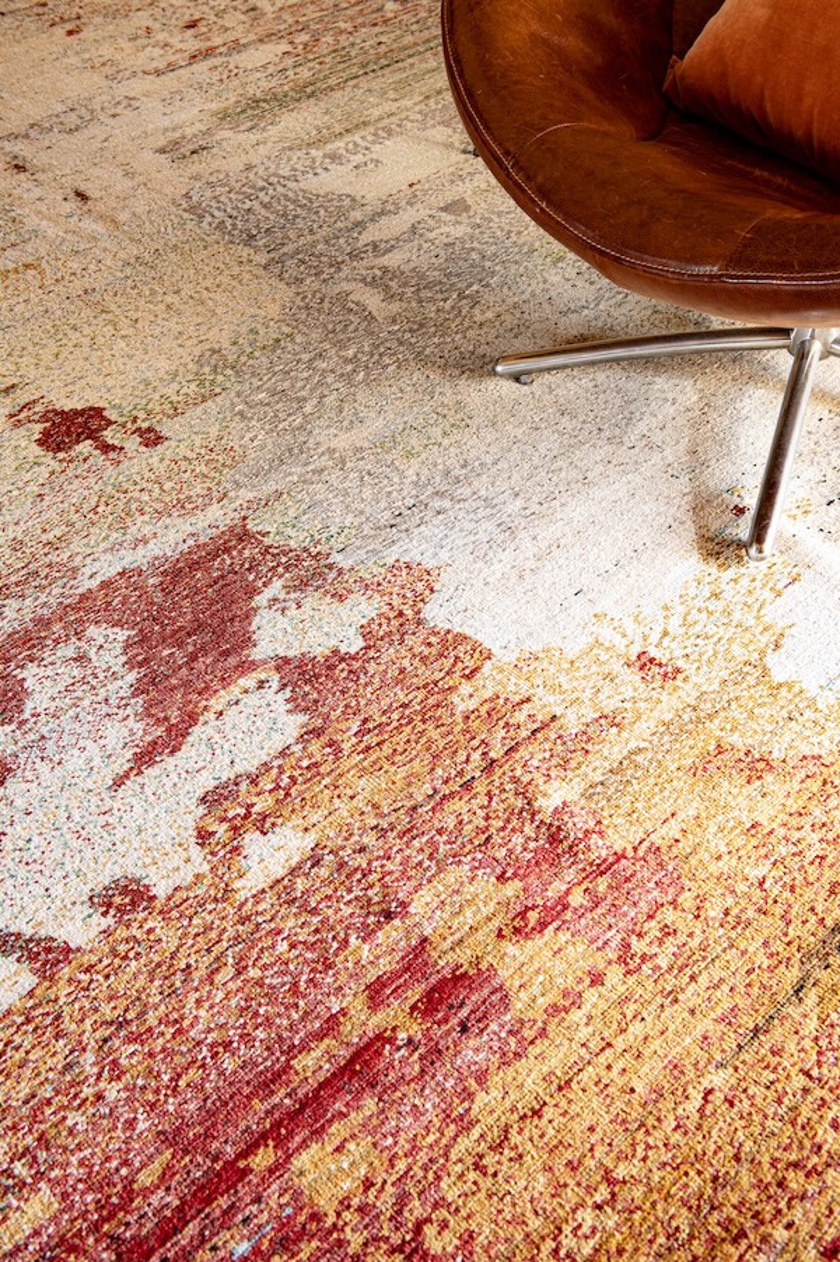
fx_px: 1332
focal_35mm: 38
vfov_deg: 50.7
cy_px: 631
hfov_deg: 35.0
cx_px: 420
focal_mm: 38
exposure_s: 1/4
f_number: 10
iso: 200
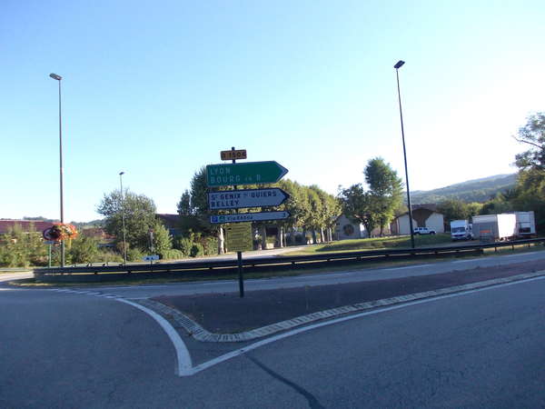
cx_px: 272
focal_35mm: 28
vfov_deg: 49.7
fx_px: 441
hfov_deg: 63.4
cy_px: 204
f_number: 5.4
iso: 80
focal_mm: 4
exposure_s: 1/160
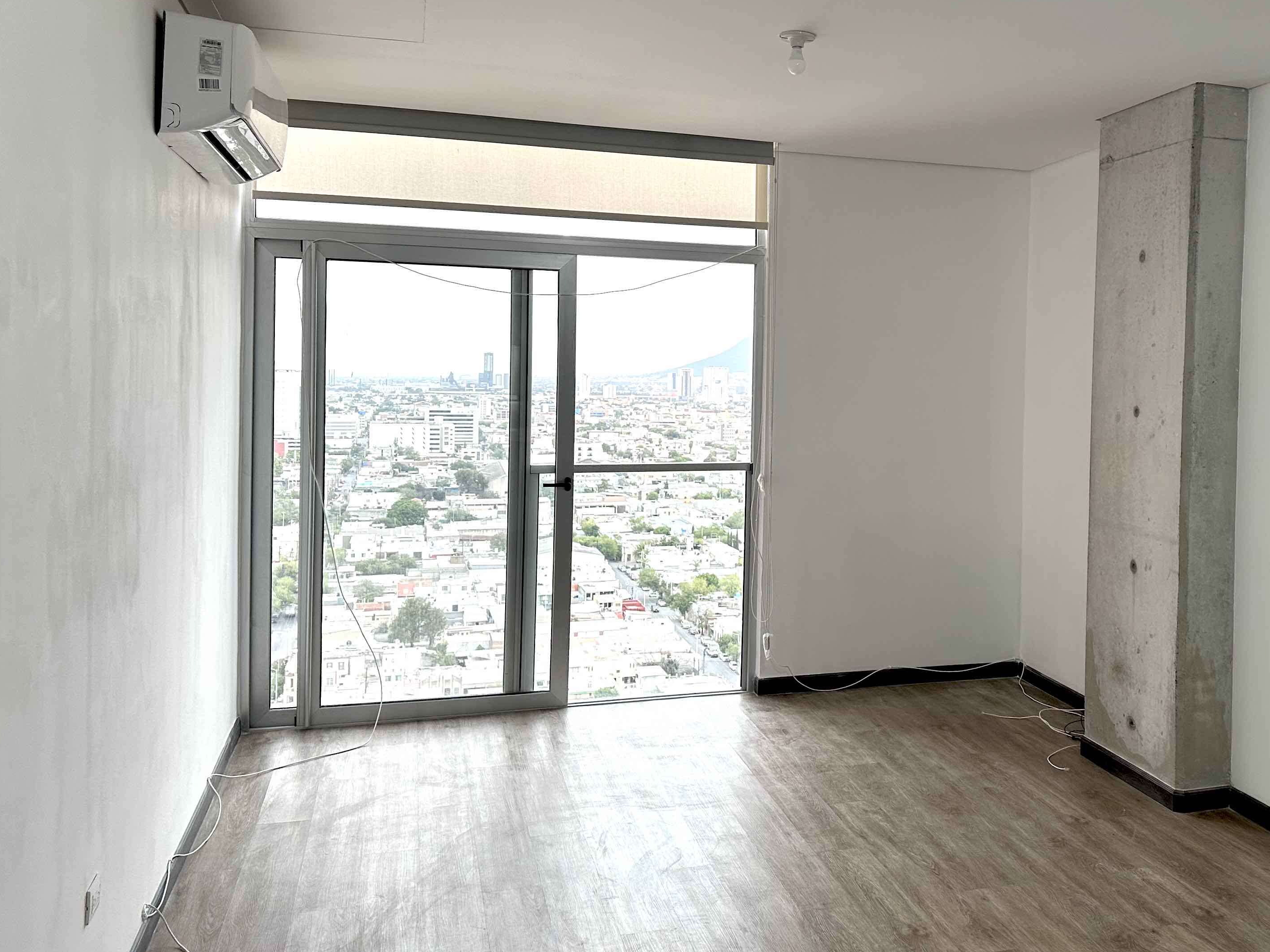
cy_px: 391
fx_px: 1248
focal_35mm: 34
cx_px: 844
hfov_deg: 52.9
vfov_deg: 41.6
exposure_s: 1/120
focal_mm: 6.86
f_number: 1.78
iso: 100
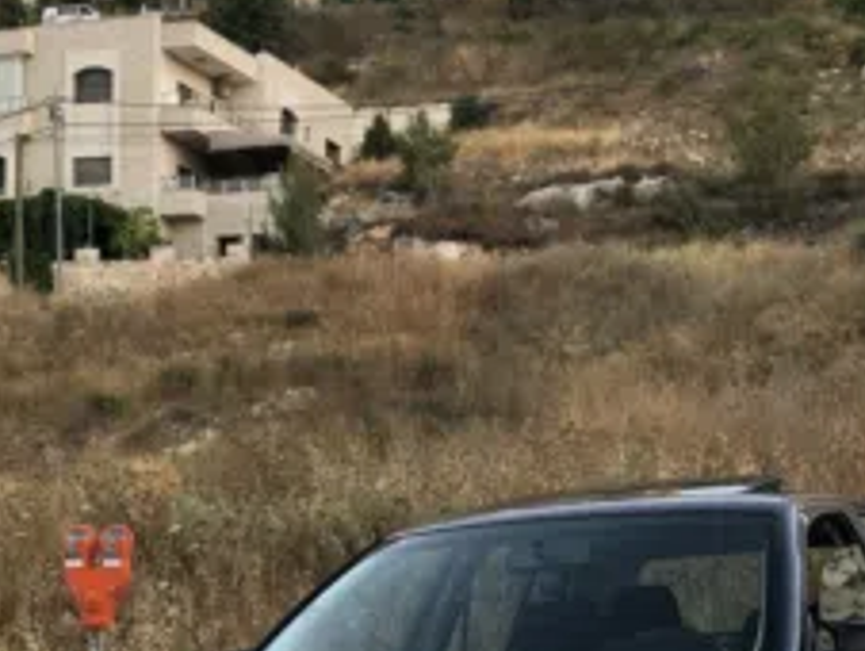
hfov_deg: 21.3
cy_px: 617
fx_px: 2301
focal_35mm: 92
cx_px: 490
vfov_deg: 15.8
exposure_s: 1/50
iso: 64
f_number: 2.4
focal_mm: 6
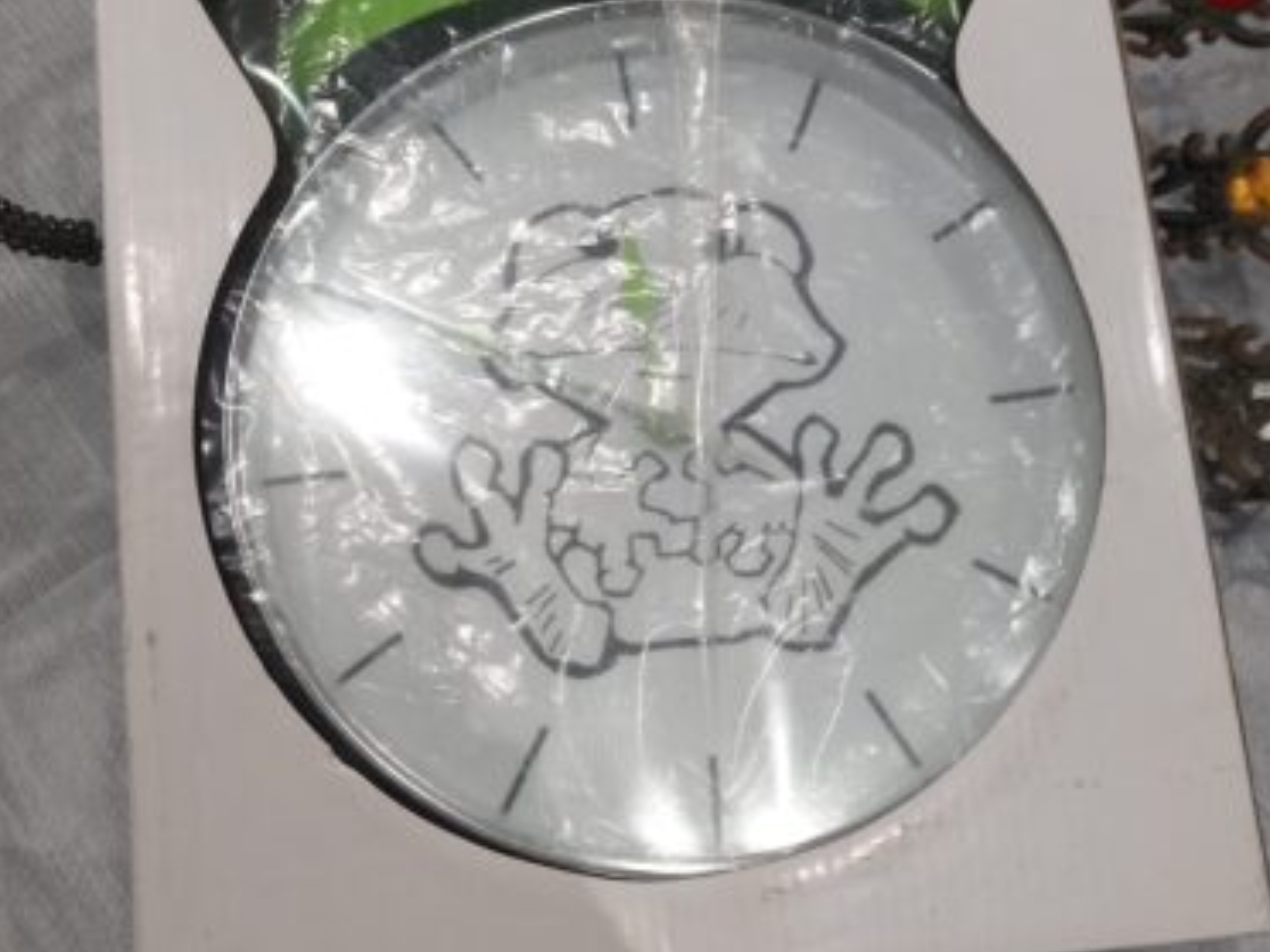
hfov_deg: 61.6
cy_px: 454
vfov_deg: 48.2
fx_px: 1064
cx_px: 597
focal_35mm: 29
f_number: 1.8
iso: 200
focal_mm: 4
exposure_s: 1/50
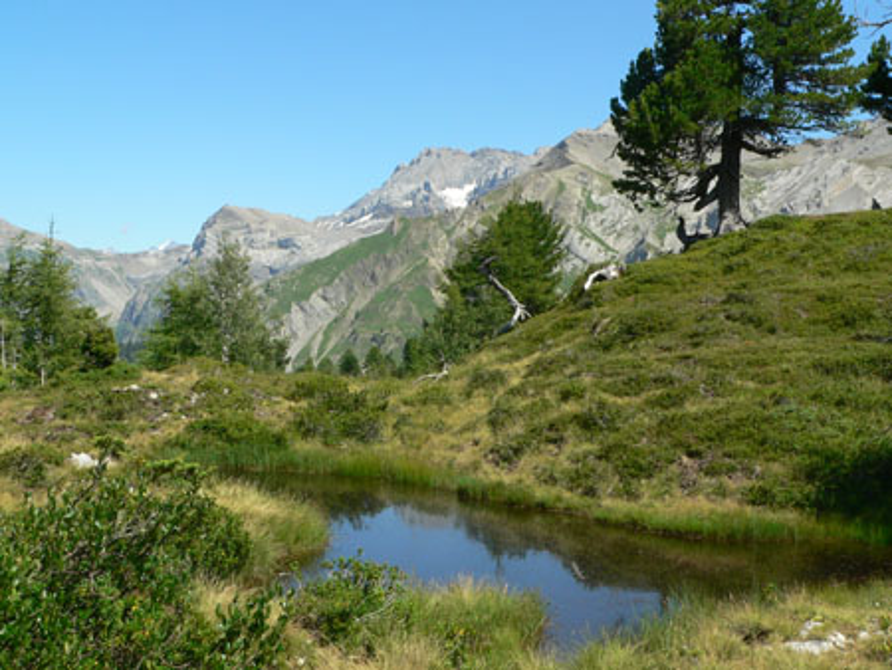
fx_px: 1238
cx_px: 446
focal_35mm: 48
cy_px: 335
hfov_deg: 39.6
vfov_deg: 30.3
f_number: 8
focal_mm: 8.1
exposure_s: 1/200
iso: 100
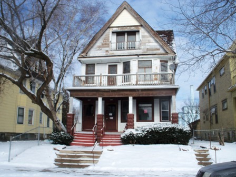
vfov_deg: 40.7
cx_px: 118
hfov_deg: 52.6
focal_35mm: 35
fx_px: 239
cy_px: 88
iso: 80
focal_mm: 6.3
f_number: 5.5
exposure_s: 1/400
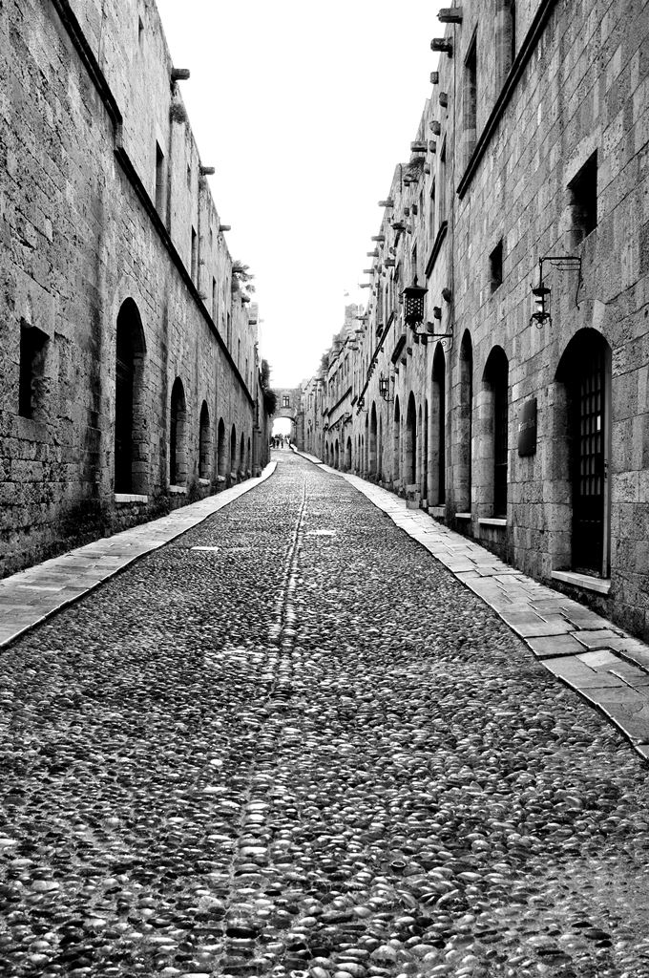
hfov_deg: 36.8
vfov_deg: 53.2
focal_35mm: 36
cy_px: 489
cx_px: 324
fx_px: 976
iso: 220
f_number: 5.6
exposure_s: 1/125
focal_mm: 24
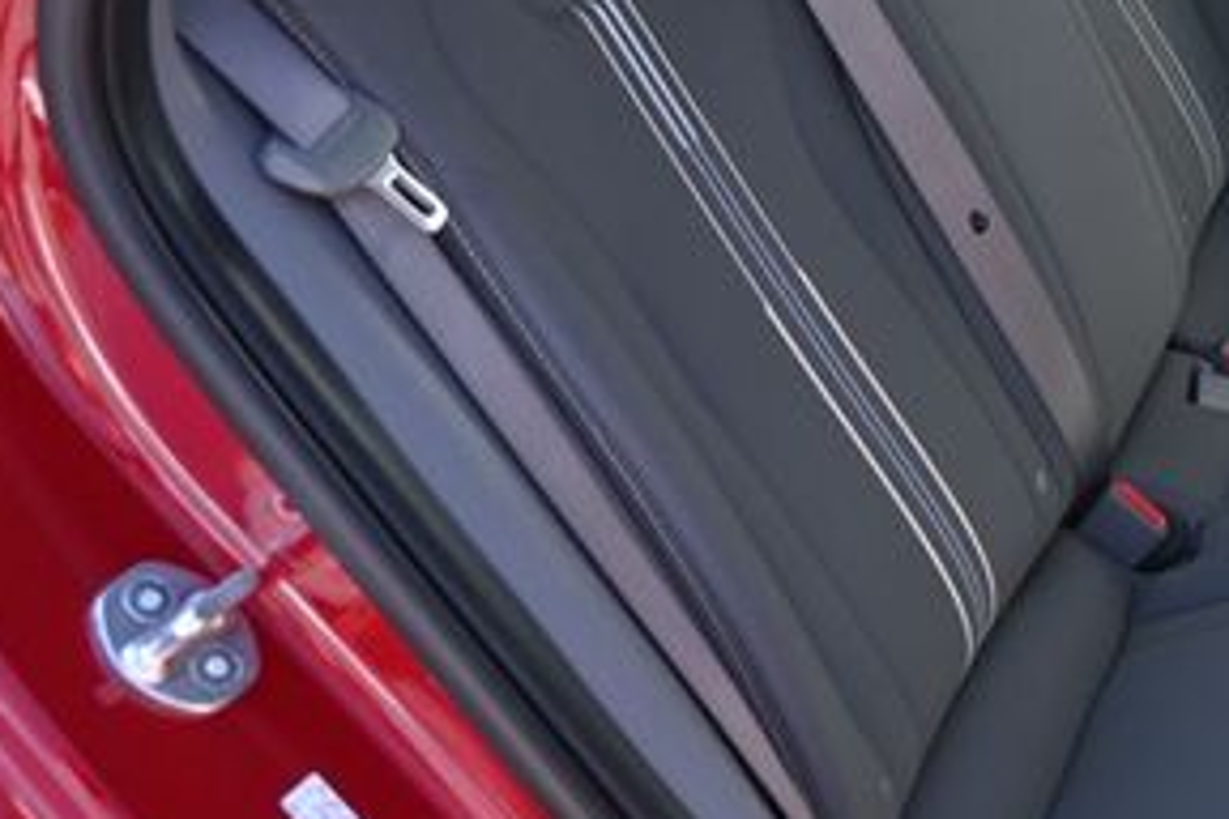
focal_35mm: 60
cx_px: 1336
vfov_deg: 22.4
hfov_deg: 30.1
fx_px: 2048
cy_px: 209
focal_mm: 18
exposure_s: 1/200
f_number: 3.5
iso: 400
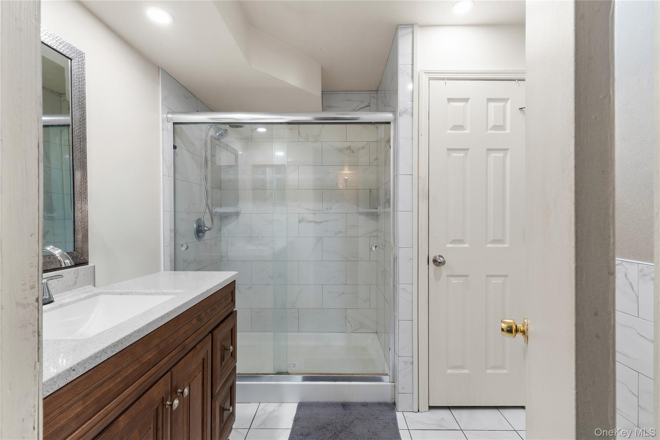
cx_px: 330
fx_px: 275
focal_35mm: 15
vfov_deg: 77.3
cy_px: 220
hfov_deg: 100.4
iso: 100
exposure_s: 1
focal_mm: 10
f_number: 9
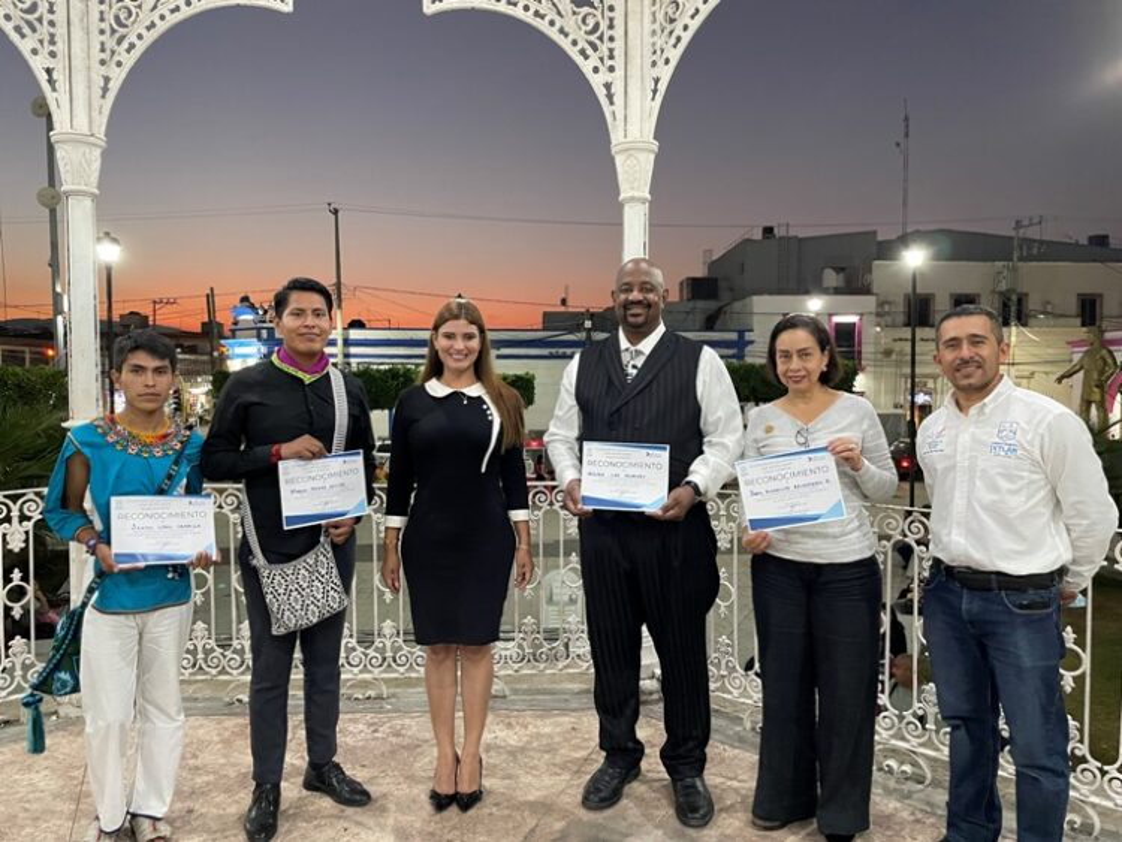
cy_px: 421
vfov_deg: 53.1
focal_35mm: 26
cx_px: 561
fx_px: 843
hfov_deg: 67.3
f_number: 1.6
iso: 640
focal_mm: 4.2
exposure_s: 1/30
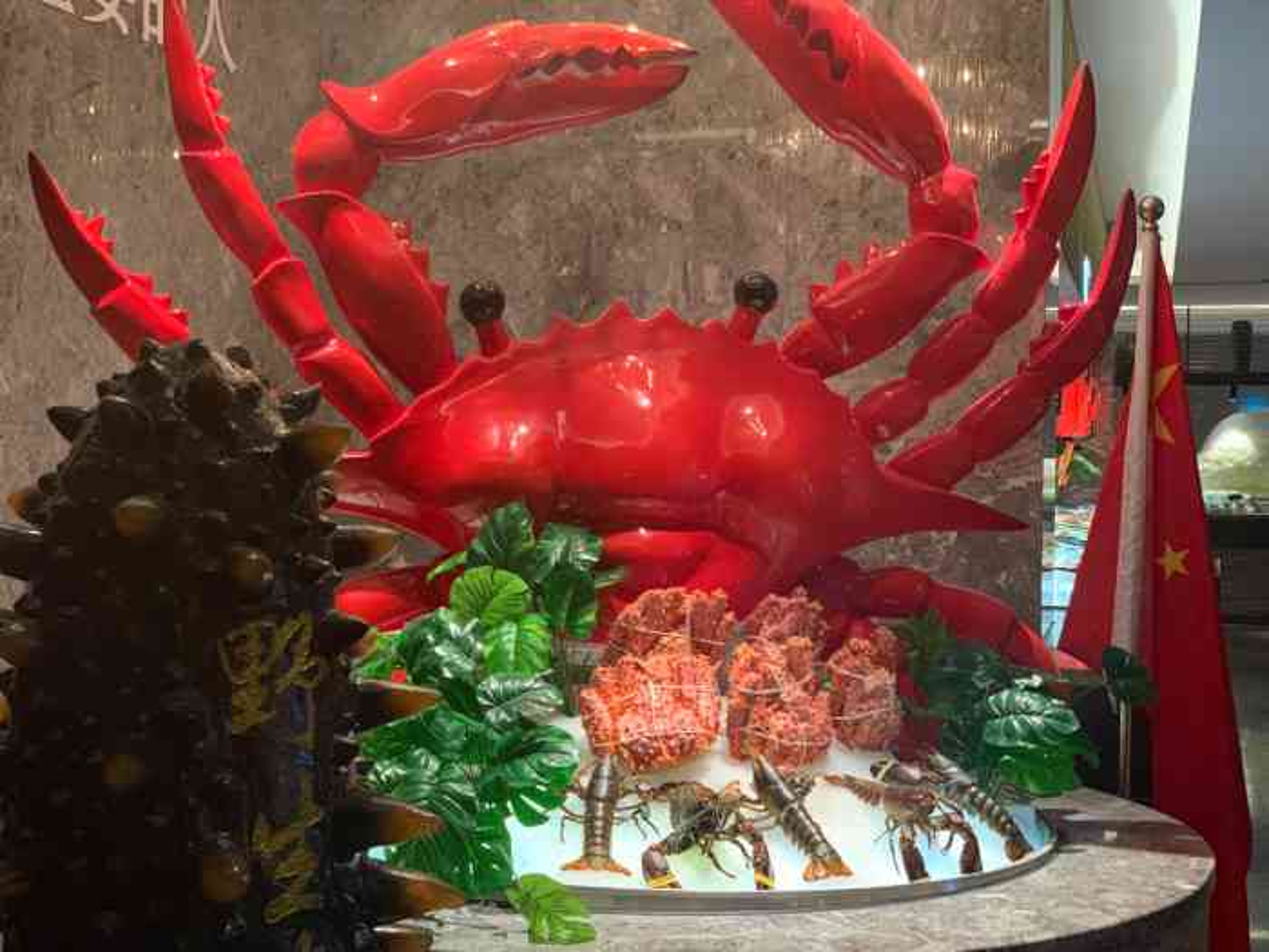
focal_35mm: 52
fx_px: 1906
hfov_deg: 36.8
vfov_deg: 28.0
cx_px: 634
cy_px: 476
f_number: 2.4
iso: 400
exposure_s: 1/50
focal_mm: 6
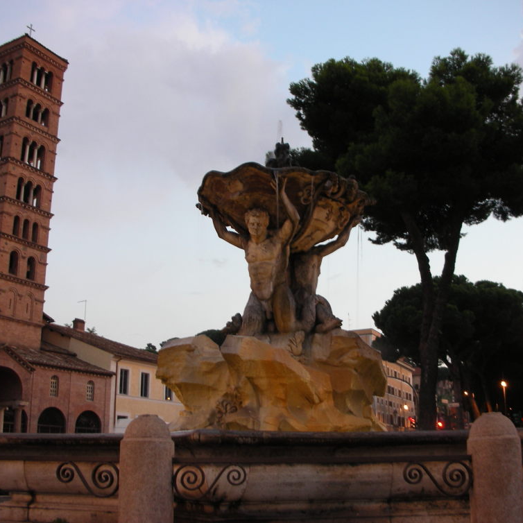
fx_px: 718
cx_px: 260
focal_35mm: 42
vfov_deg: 40.0
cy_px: 261
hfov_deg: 40.0
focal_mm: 5.8
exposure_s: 1/3.9
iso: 57
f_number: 3
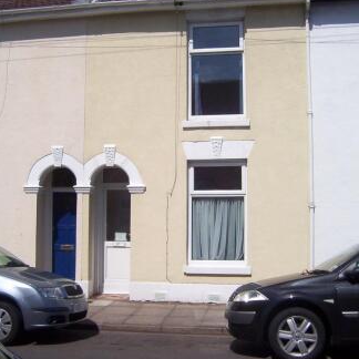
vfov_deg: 39.1
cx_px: 178
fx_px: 505
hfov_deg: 39.2
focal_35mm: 43
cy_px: 167
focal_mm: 5.54
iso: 100
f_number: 5.24
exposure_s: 1/1701
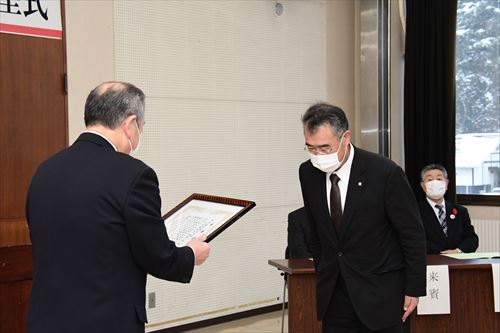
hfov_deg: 27.0
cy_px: 166
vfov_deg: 18.2
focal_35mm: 75
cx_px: 250
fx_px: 1041
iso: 3200
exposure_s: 1/250
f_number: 8
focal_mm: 50
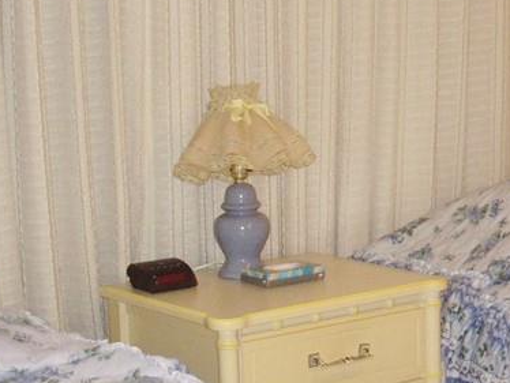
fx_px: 1533
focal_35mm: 104
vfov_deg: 14.2
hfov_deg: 18.7
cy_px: 241
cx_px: 419
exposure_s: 1/40
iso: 200
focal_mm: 7.9
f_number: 2.8
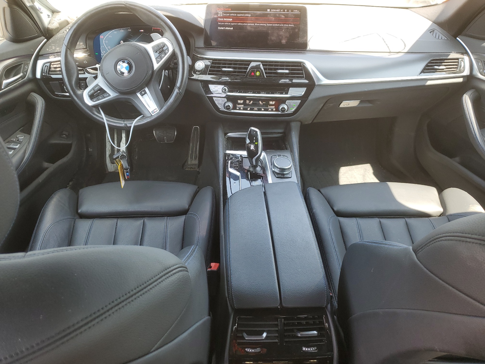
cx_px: 242
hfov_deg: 67.3
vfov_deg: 53.1
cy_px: 182
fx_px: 364
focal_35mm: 26
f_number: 1.5
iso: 50
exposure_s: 1/132
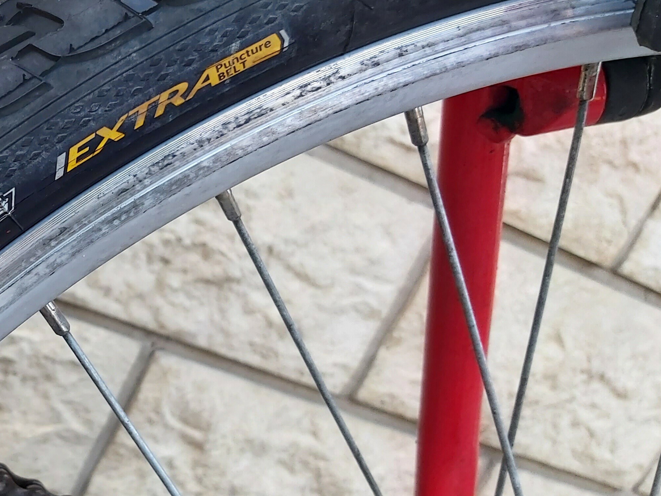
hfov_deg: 34.2
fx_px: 993
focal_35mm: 52
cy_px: 274
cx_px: 29
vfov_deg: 28.0
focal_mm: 3.92
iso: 100
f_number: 1.7
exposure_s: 1/100
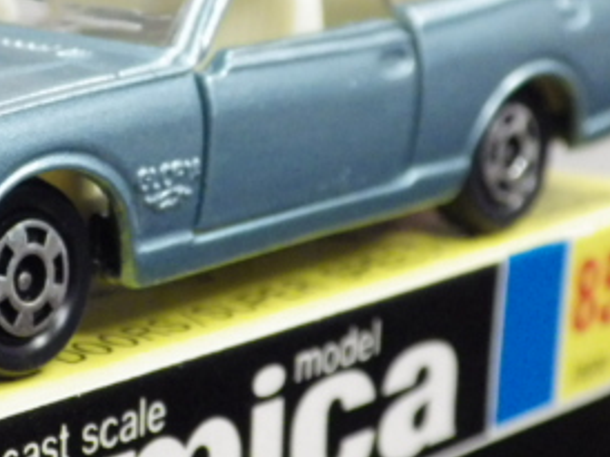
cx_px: 105
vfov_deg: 8.9
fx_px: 2923
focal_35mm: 166
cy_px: 154
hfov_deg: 11.9
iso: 800
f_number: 4.2
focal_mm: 12.8
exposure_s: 1/30
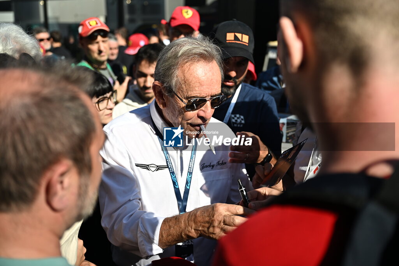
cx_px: 200
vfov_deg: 34.2
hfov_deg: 49.6
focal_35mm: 39
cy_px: 133
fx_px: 432
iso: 250
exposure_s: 1/6400
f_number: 2.8
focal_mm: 39
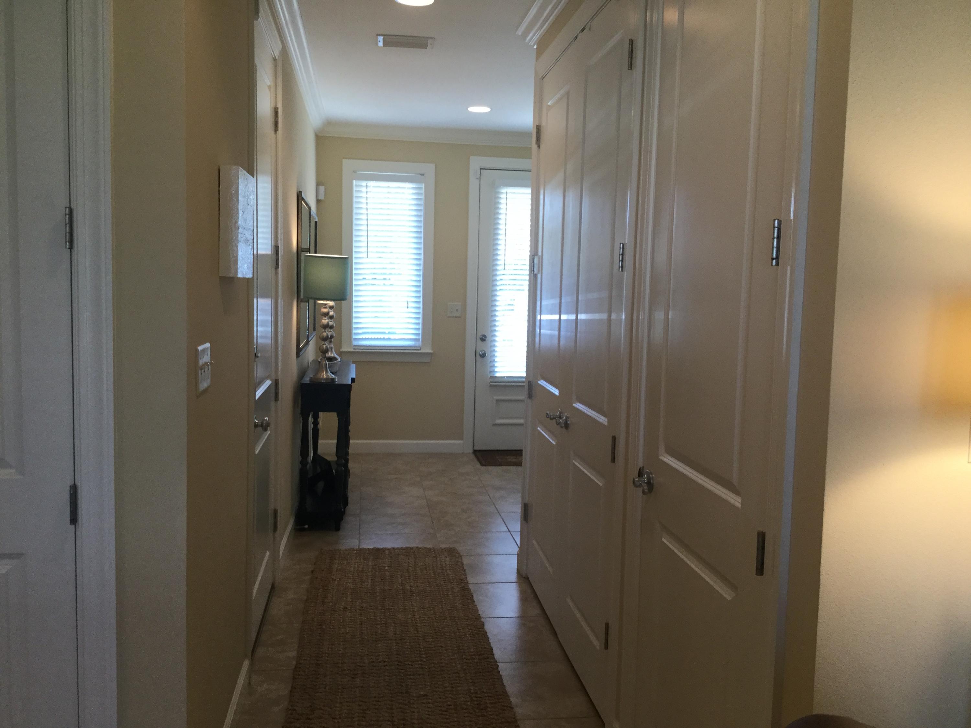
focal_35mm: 31
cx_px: 486
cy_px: 364
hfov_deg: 58.4
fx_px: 870
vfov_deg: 45.4
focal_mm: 3.3
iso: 40
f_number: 2.4
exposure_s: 1/30
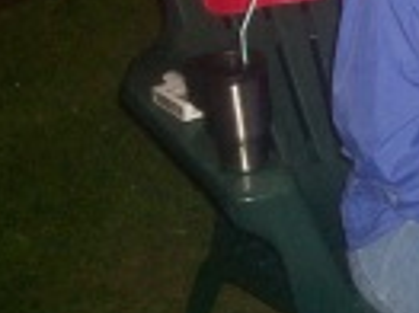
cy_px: -18
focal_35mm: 124
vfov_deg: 11.8
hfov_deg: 15.2
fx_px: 1500
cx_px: 534
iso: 140
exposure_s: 1/64
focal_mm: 5.9
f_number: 4.5
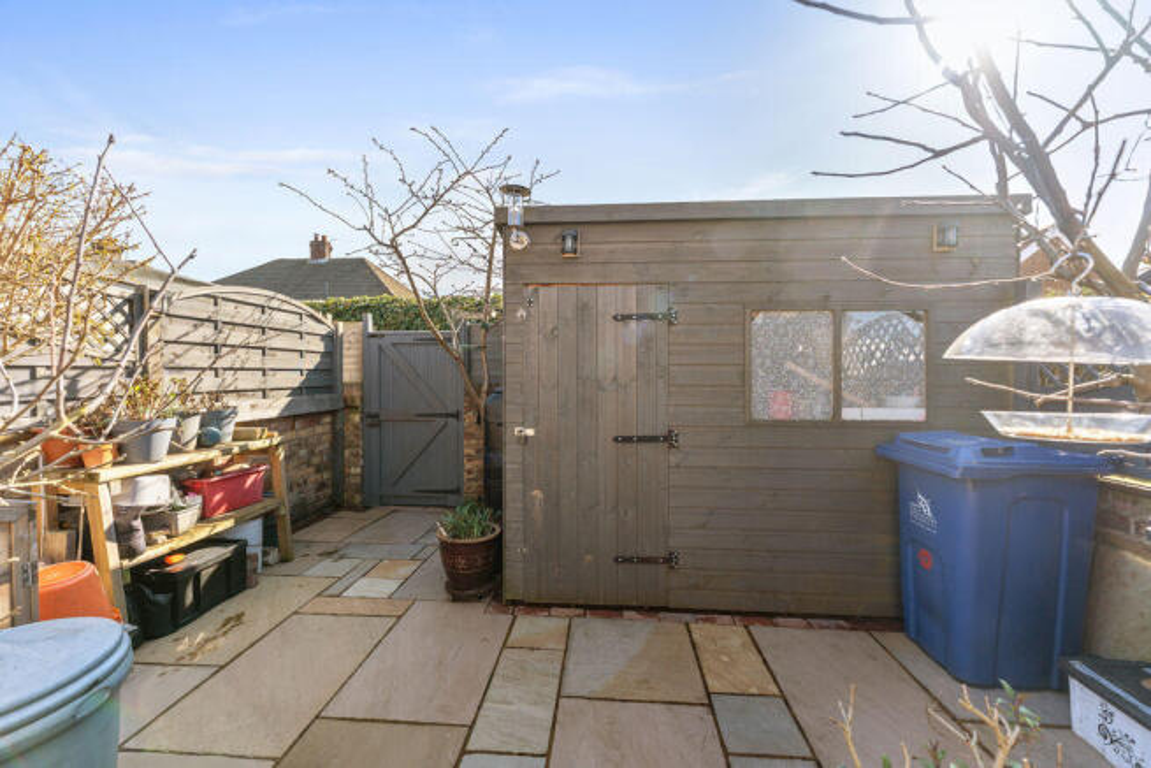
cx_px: 576
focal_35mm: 14
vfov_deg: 81.2
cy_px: 384
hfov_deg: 104.2
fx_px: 448
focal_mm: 14
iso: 100
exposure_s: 1/640
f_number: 4
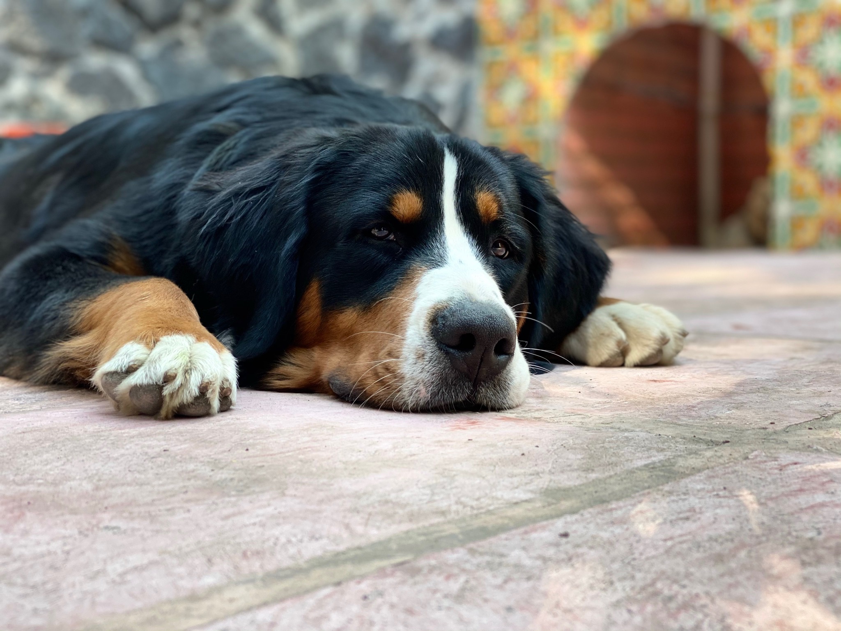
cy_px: 316
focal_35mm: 52
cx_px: 420
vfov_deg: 28.0
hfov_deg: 36.8
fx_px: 1263
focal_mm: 6
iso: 40
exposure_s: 1/122
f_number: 2
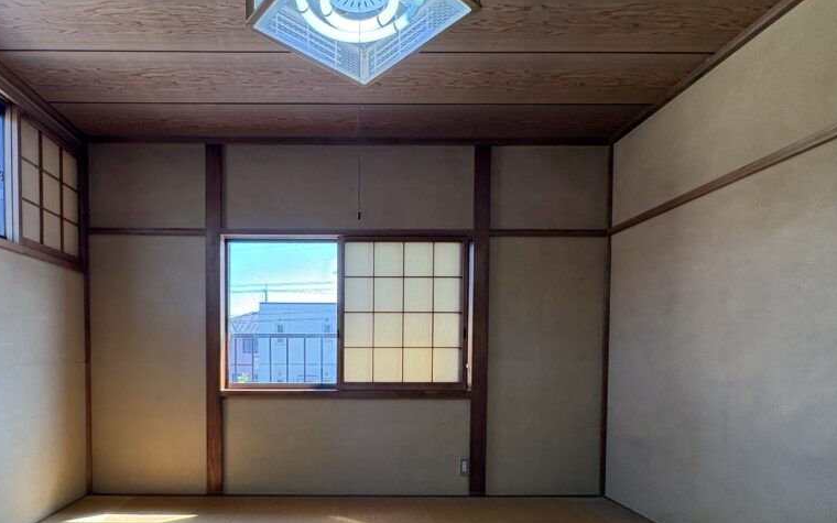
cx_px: 339
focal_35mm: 20
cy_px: 368
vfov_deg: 57.7
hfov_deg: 84.1
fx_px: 456
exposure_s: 1/120
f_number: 2.2
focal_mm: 2.22
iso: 200
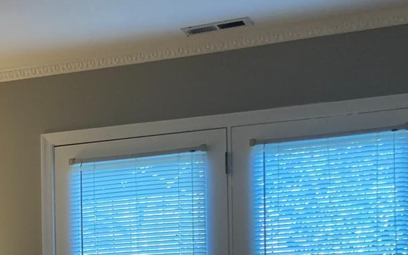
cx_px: -126
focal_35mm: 98
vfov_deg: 12.9
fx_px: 1090
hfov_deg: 19.5
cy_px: 340
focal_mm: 3.99
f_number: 1.8
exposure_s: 1/60
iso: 100
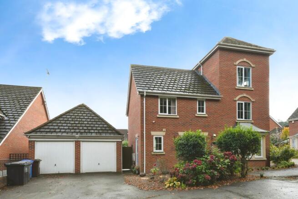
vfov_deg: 59.5
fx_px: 174
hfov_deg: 81.2
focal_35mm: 21
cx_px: 149
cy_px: 100
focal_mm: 14
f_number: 8
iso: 400
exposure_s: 1/320
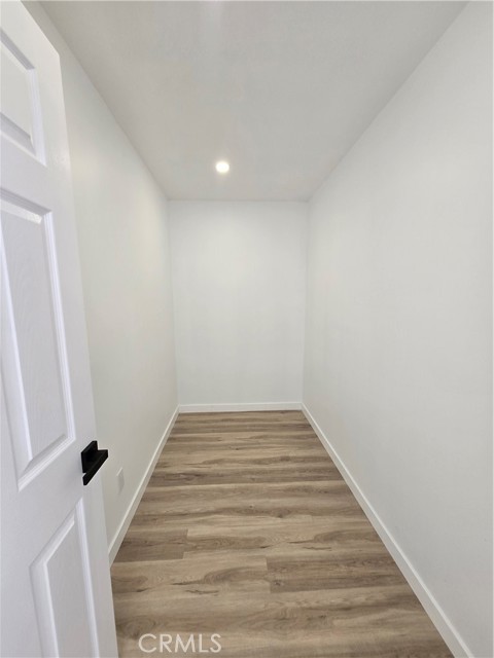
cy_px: 329
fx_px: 247
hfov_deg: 89.9
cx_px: 247
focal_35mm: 13
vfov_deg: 106.2
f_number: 2.2
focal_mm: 1.7
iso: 50
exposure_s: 1/60
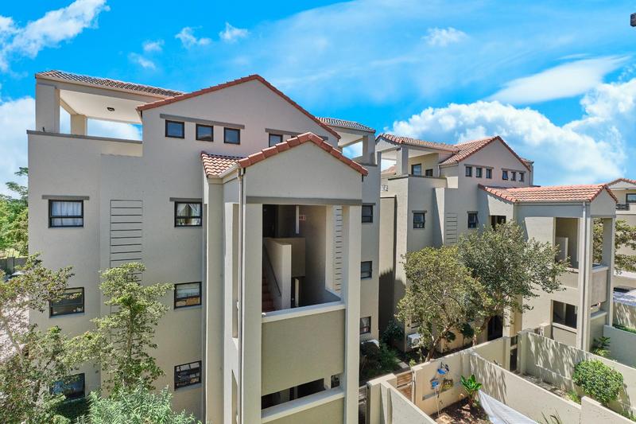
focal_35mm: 15
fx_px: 265
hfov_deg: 100.4
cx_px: 318
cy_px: 212
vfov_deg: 77.3
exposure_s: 1/1000
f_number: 8
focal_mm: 10
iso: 800
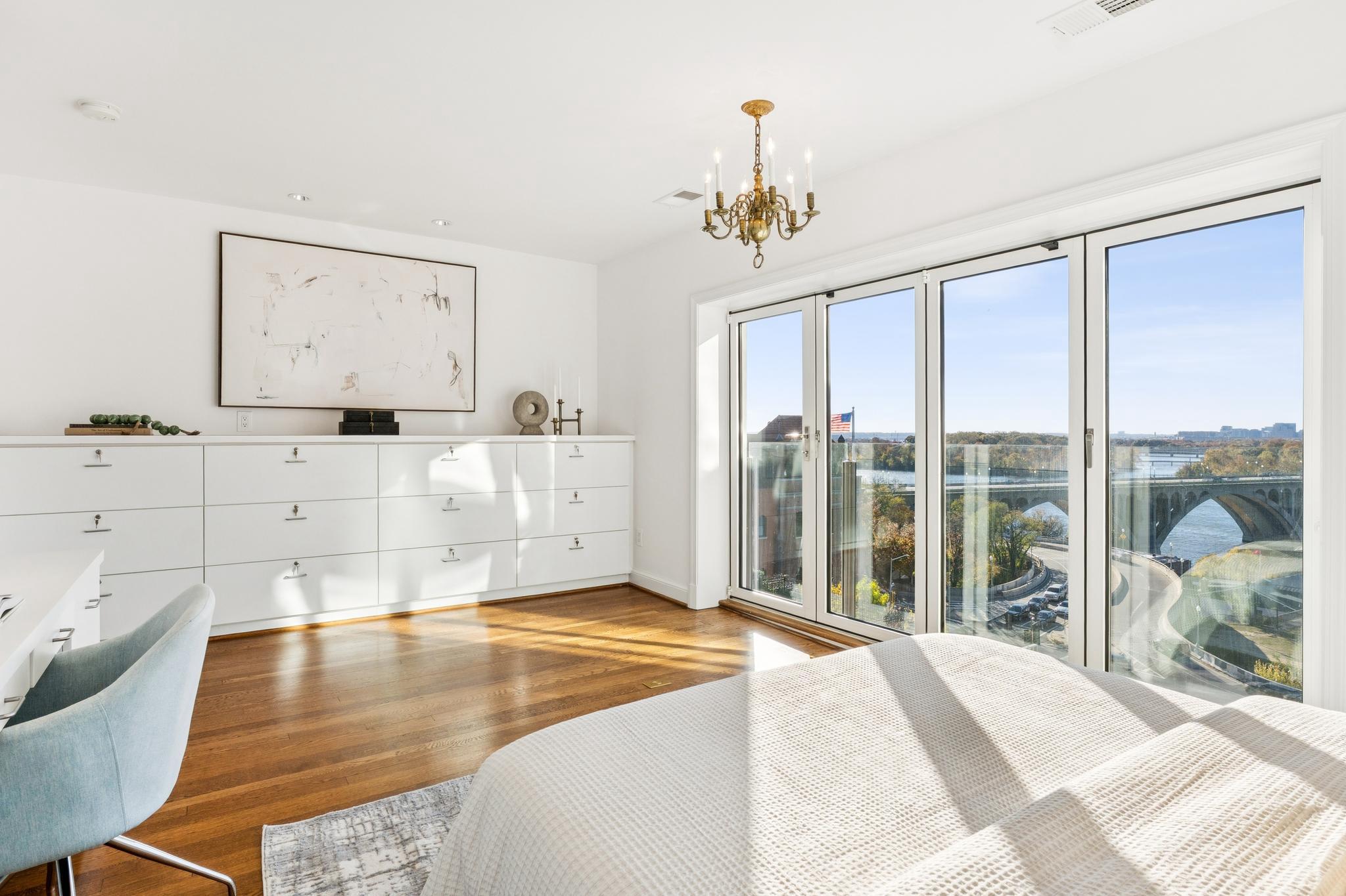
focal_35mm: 18
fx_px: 673
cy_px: 448
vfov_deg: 67.4
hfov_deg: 90.0
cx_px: 673
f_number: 9
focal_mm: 12.1
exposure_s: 1/250
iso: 200
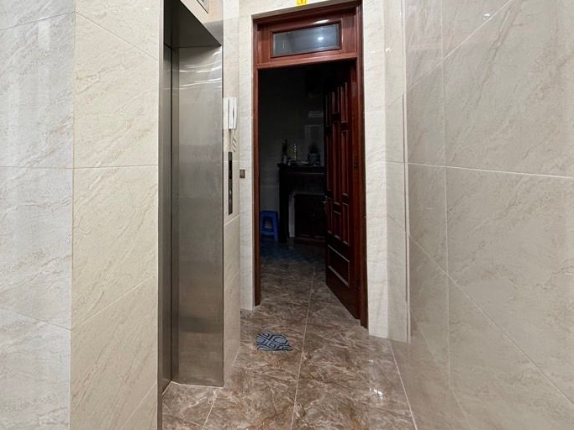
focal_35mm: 21
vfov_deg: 61.9
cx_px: 146
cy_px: 144
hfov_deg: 73.6
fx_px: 348
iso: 200
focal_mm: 2.22
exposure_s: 1/50
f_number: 2.2
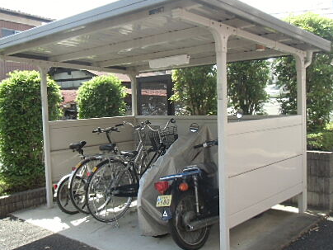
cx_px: 158
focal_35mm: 38
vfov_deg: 37.7
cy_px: 133
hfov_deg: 49.0
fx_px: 366
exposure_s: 1/160
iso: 64
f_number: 3
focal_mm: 4.24
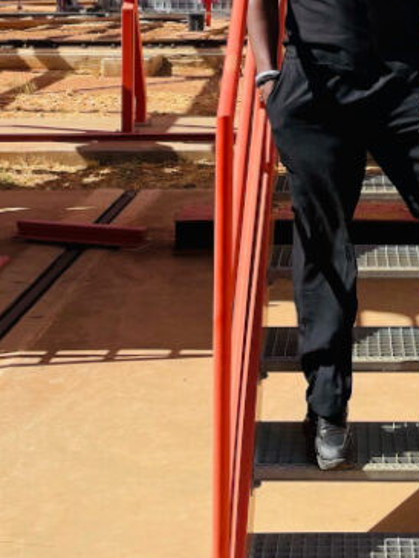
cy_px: -64
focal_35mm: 73
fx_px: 1177
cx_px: 318
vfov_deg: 24.7
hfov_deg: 20.0
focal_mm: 4.2
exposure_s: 1/2353
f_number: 1.6
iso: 32
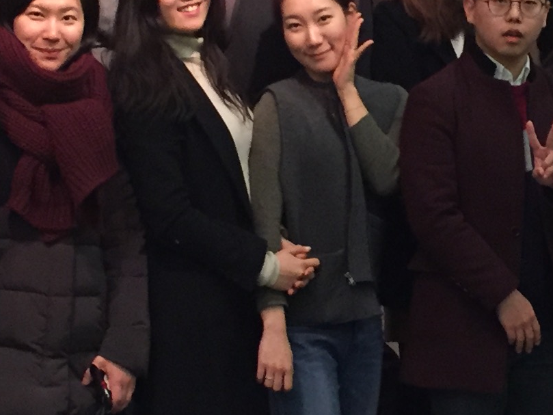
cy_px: 95
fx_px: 1869
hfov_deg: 16.7
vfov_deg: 12.6
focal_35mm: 117
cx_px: 417
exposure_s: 1/30
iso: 250
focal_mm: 4.15
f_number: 2.2
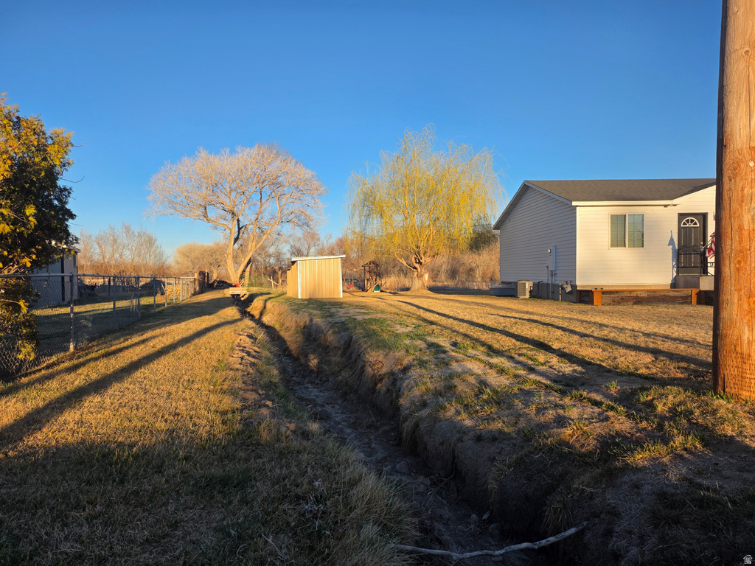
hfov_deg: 73.9
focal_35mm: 23
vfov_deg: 58.9
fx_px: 502
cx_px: 378
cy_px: 283
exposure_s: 1/2828
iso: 80
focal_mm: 6.25
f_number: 1.7
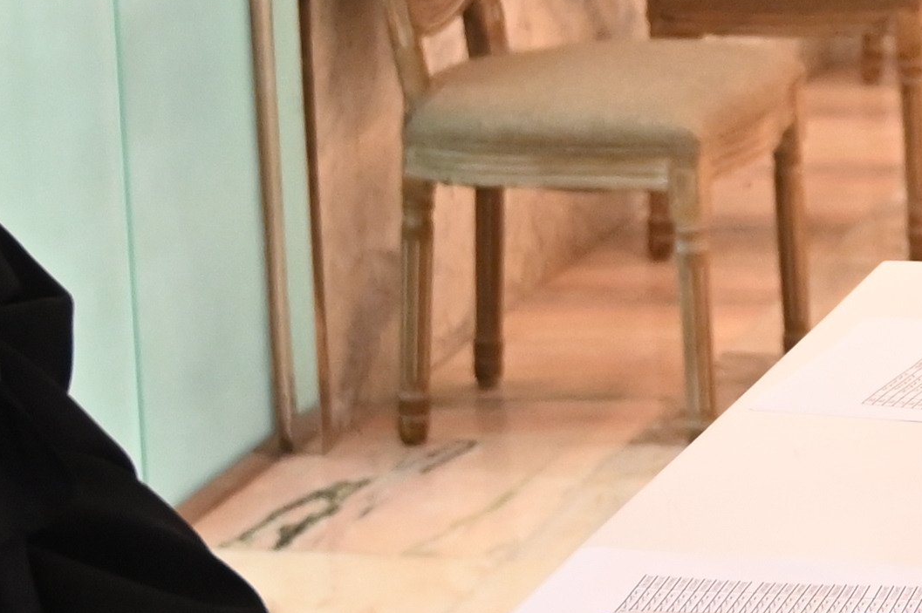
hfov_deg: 12.1
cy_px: 74
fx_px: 4248
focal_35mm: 166
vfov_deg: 8.2
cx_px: 1141
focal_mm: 29
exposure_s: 1/60
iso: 2500
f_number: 4
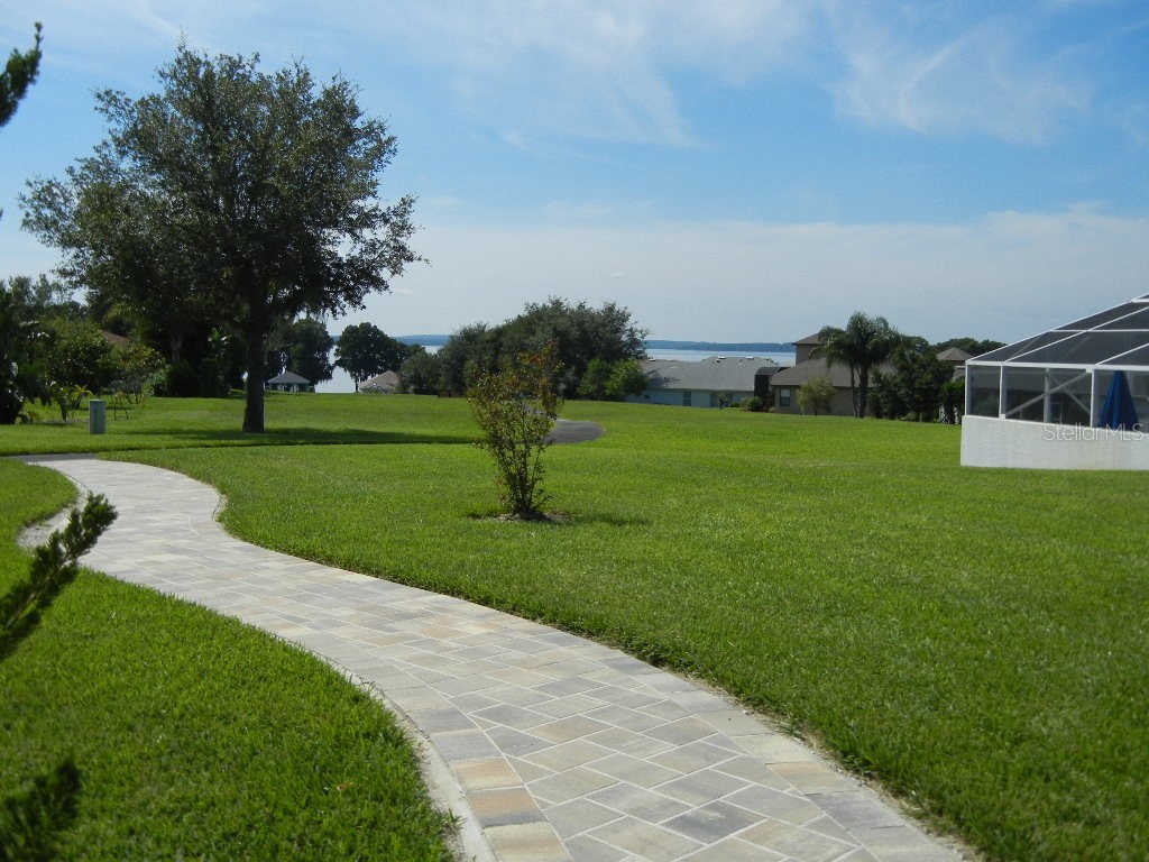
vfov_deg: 41.8
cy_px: 431
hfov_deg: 54.0
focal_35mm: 34
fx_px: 1129
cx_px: 574
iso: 160
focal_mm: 6.2
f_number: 7.2
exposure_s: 1/644
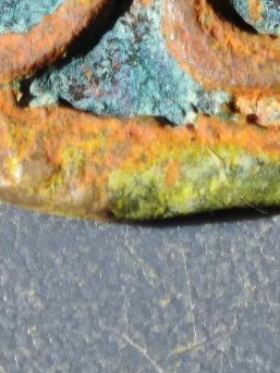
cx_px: 155
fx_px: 6238
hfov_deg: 2.6
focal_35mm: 578
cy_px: -349
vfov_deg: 3.4
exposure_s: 1/100
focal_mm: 9
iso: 200
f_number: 2
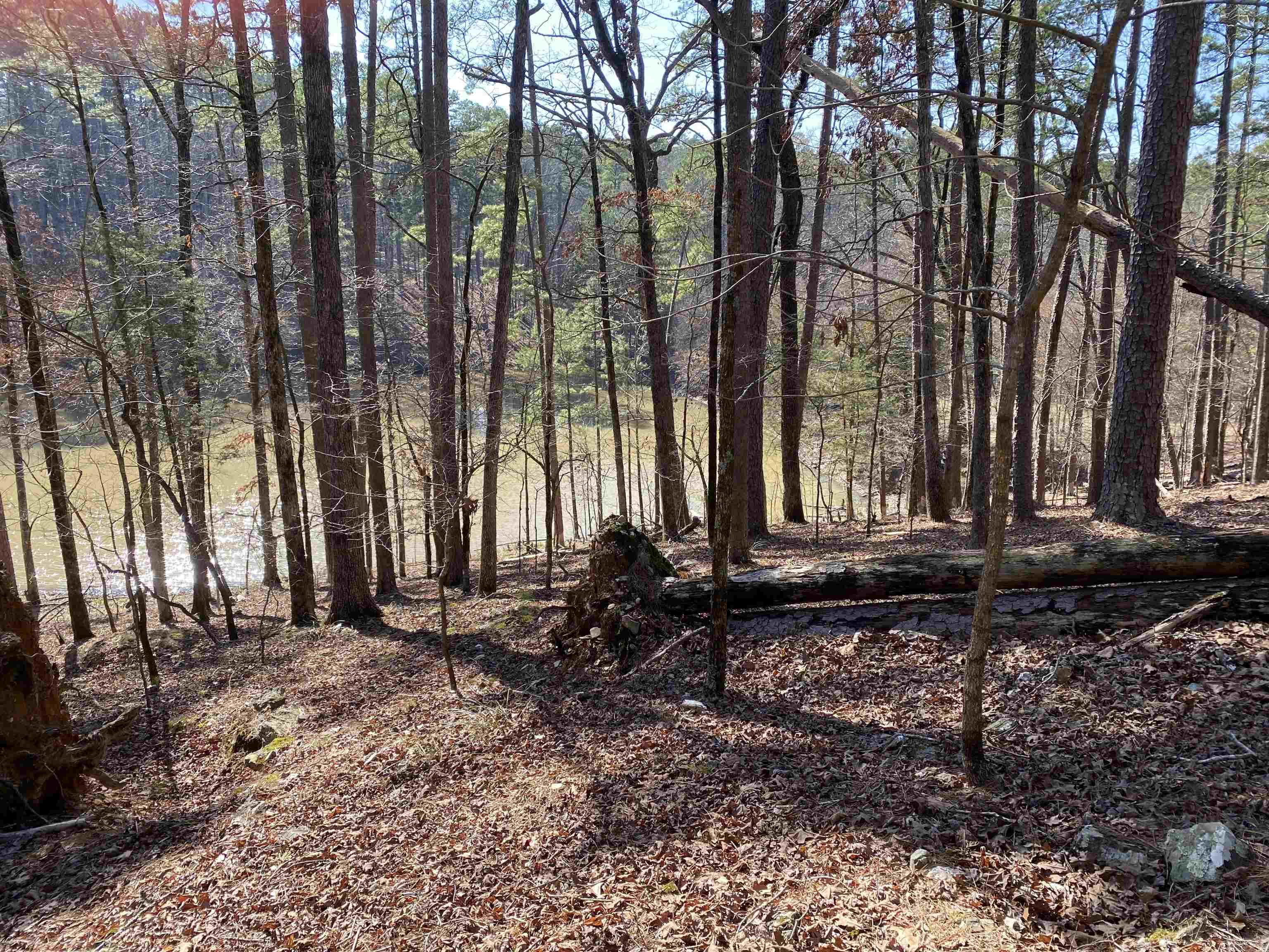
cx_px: 634
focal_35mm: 26
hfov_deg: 67.3
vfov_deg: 53.1
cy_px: 476
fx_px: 953
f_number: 1.8
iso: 32
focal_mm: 4.25
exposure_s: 1/491
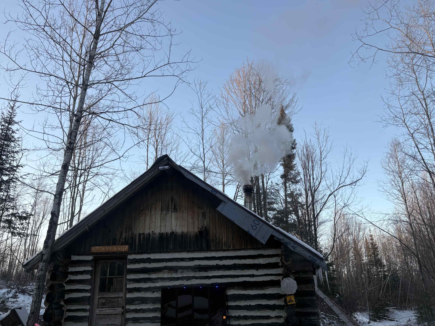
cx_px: 202
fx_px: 352
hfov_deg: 63.4
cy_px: 158
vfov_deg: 49.7
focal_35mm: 28
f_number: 1.6
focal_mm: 5.96
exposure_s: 1/503
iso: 50
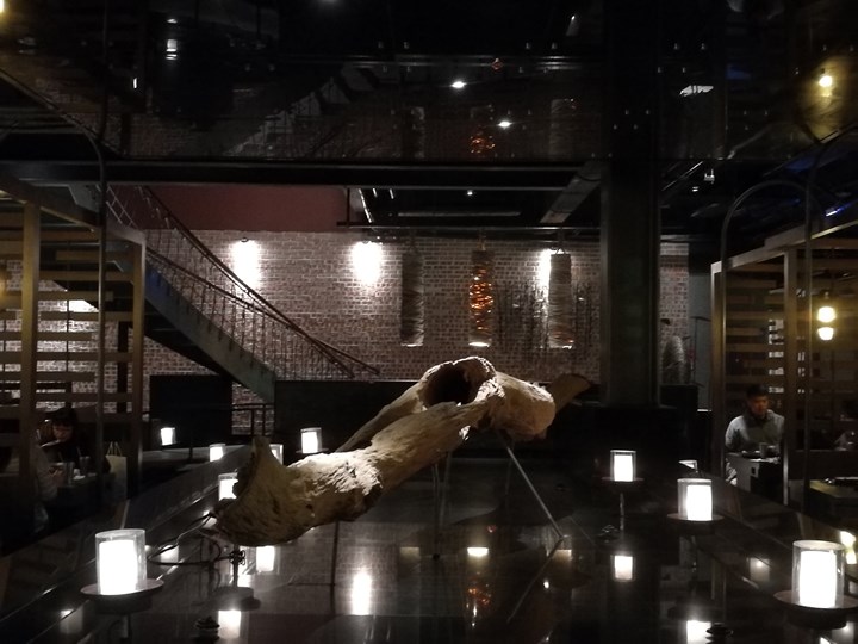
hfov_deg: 41.2
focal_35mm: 46
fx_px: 1140
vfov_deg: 31.5
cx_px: 429
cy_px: 322
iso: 800
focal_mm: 4.5
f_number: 2.2
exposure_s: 1/17.1
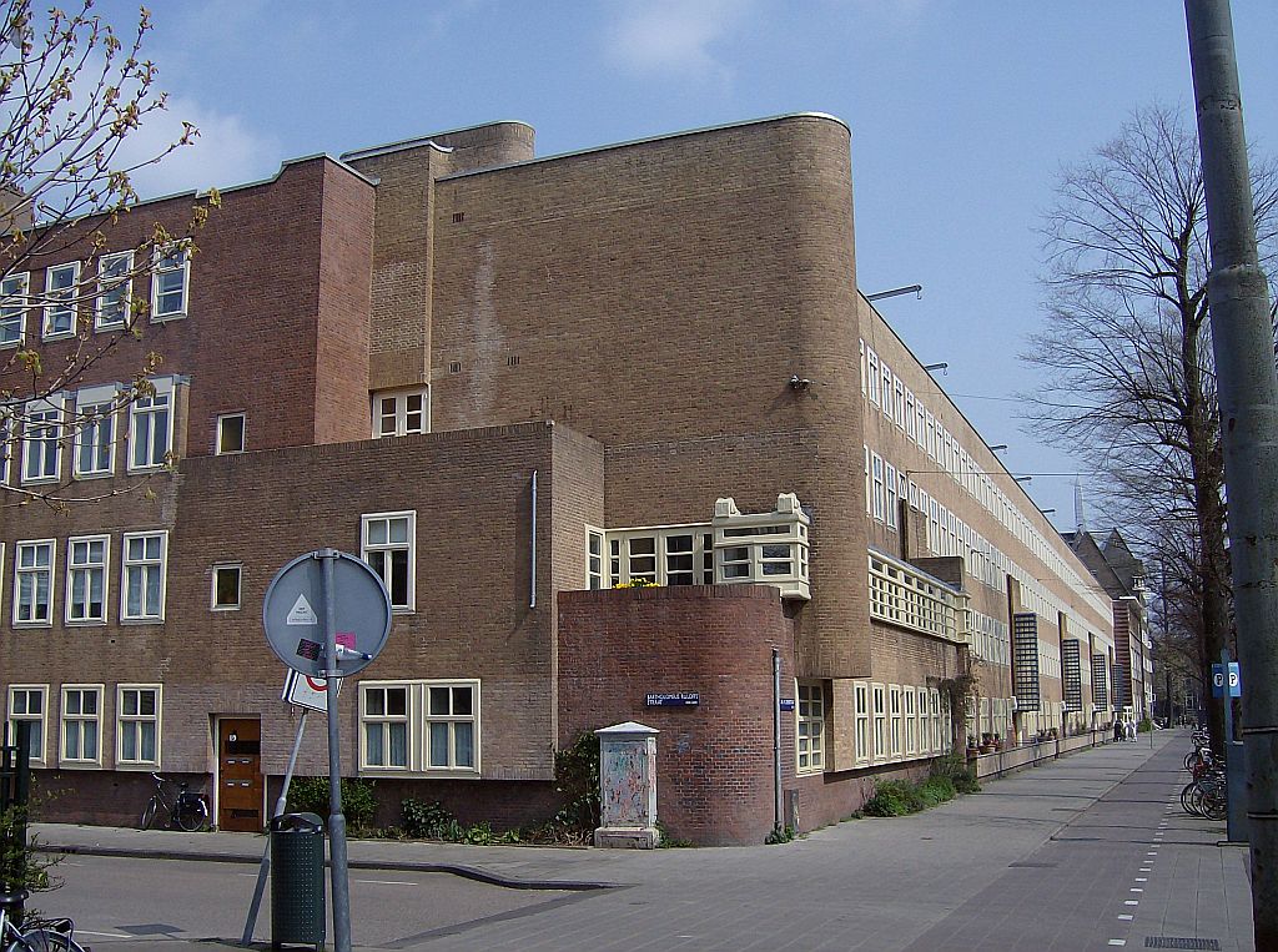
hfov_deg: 51.5
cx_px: 639
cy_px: 476
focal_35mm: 36
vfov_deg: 39.5
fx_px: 1326
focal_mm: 6
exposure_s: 1/894
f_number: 4.7
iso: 100
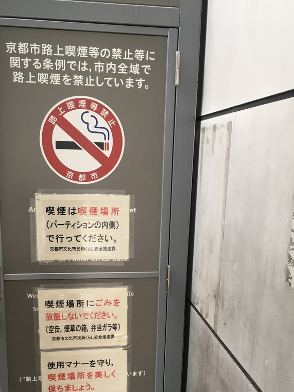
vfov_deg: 47.1
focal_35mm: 39
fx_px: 442
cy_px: 263
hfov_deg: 36.8
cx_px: 137
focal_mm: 4.15
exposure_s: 1/30
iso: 25
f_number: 2.2
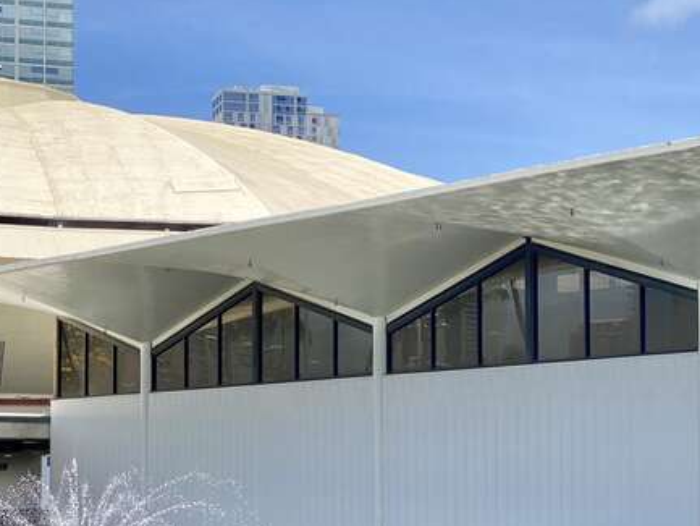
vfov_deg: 15.4
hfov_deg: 20.3
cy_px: 374
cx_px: 480
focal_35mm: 96
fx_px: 1942
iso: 20
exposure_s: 1/1295
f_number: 2
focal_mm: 6
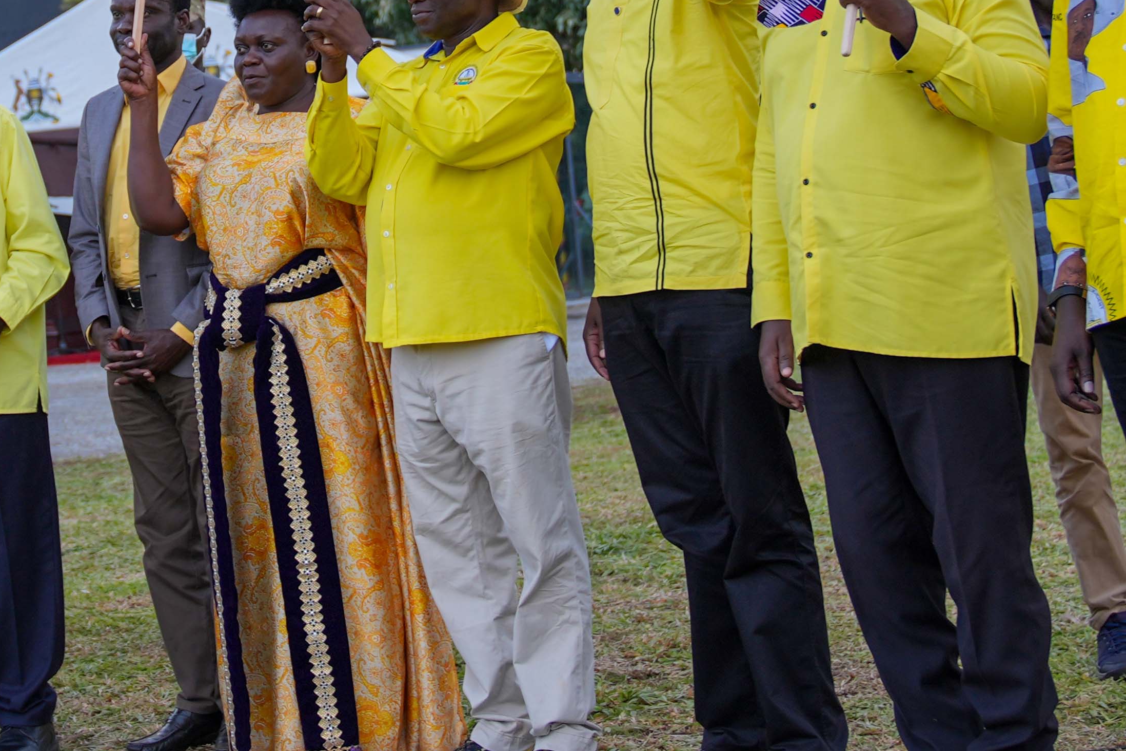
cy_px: 45
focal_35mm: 82
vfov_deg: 16.4
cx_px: 285
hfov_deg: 24.5
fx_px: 2564
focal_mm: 30
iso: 250
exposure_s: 1/250
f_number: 2.8
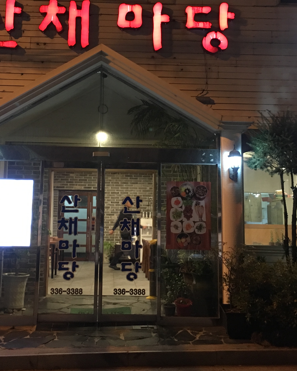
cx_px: 128
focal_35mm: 51
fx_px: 560
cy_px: 132
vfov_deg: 36.4
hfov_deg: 29.6
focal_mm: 4.15
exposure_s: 1/17
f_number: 2.2
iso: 200
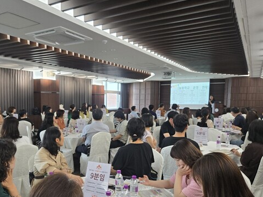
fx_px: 220
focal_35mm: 29
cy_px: 120
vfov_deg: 47.9
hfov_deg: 61.4
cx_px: 112
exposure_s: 1/120
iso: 160
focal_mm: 5.4
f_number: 1.8
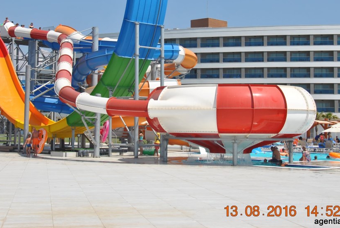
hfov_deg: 28.4
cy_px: 76
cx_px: 149
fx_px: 672
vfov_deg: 19.2
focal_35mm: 71
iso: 100
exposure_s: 1/320
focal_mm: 34
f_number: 9
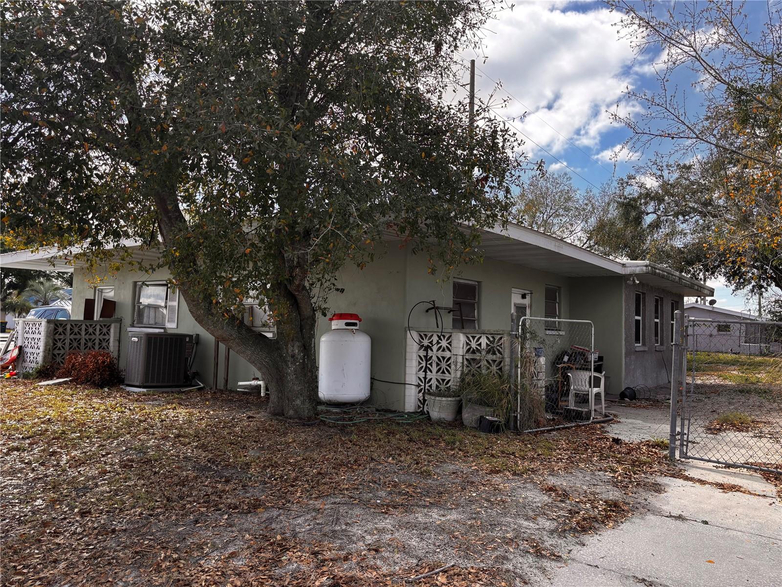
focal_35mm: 26
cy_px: 294
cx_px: 391
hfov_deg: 67.3
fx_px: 587
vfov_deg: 53.1
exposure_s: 1/935
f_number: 1.6
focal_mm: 5.96
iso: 50
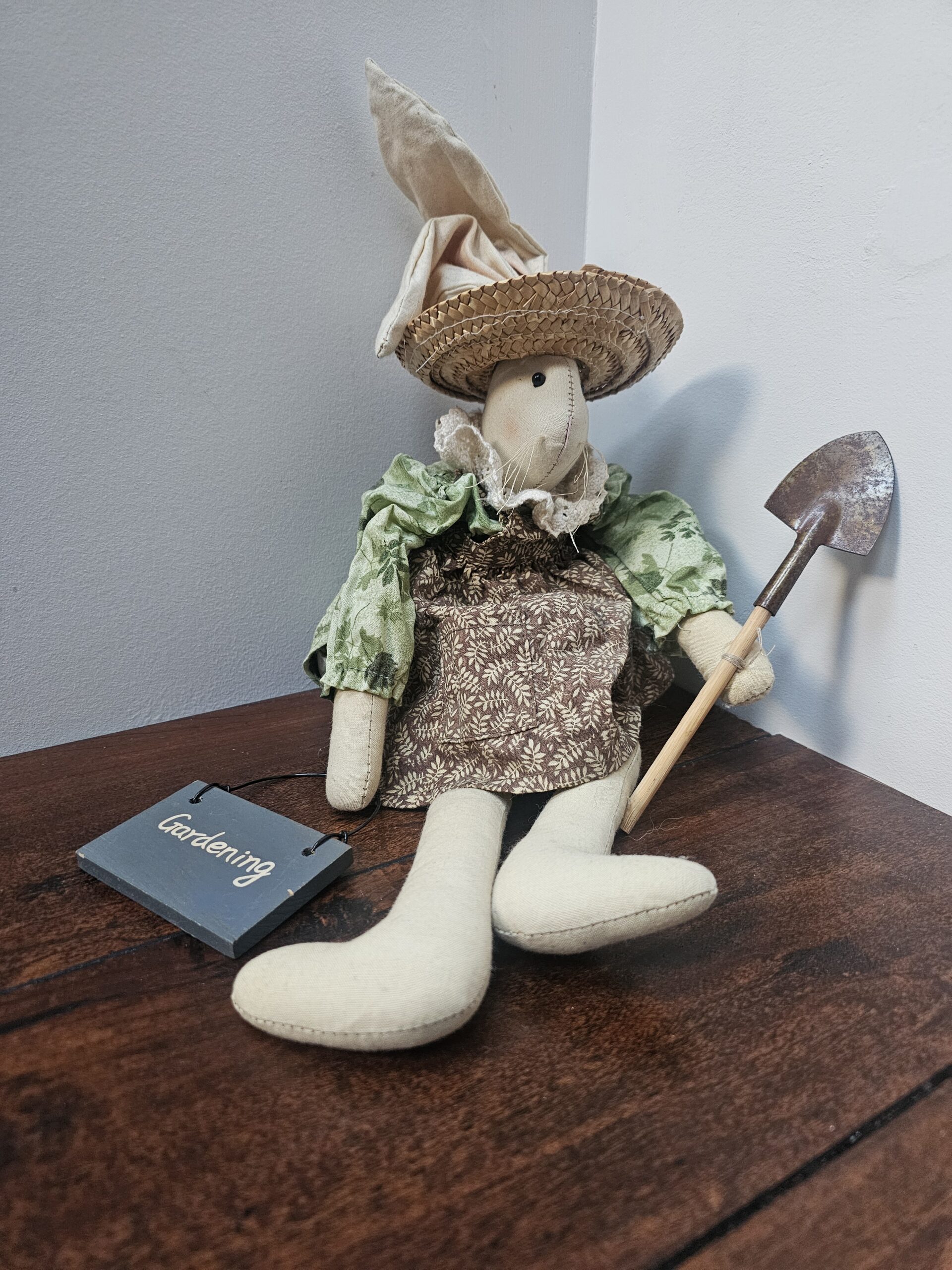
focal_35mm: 23
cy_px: 635
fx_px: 843
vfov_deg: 73.9
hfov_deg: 58.9
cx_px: 476
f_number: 1.7
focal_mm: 6.3
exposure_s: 1/40
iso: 500
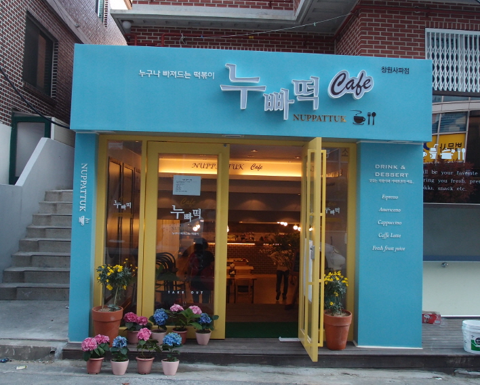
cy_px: 168
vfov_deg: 41.1
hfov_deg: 50.2
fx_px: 512
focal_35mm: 36
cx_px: 251
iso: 125
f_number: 2.5
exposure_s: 1/250
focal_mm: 6
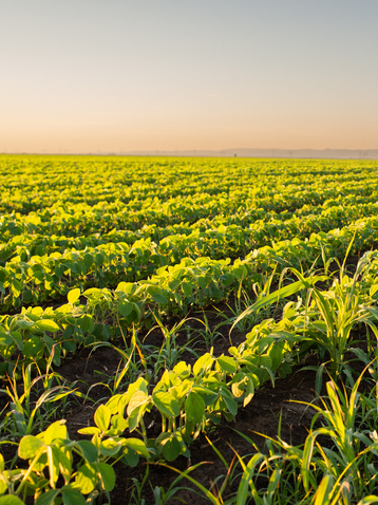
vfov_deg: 37.5
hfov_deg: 27.6
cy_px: 252
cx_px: 334
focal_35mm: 51
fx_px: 743
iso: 800
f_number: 5.6
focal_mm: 35
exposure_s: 1/800
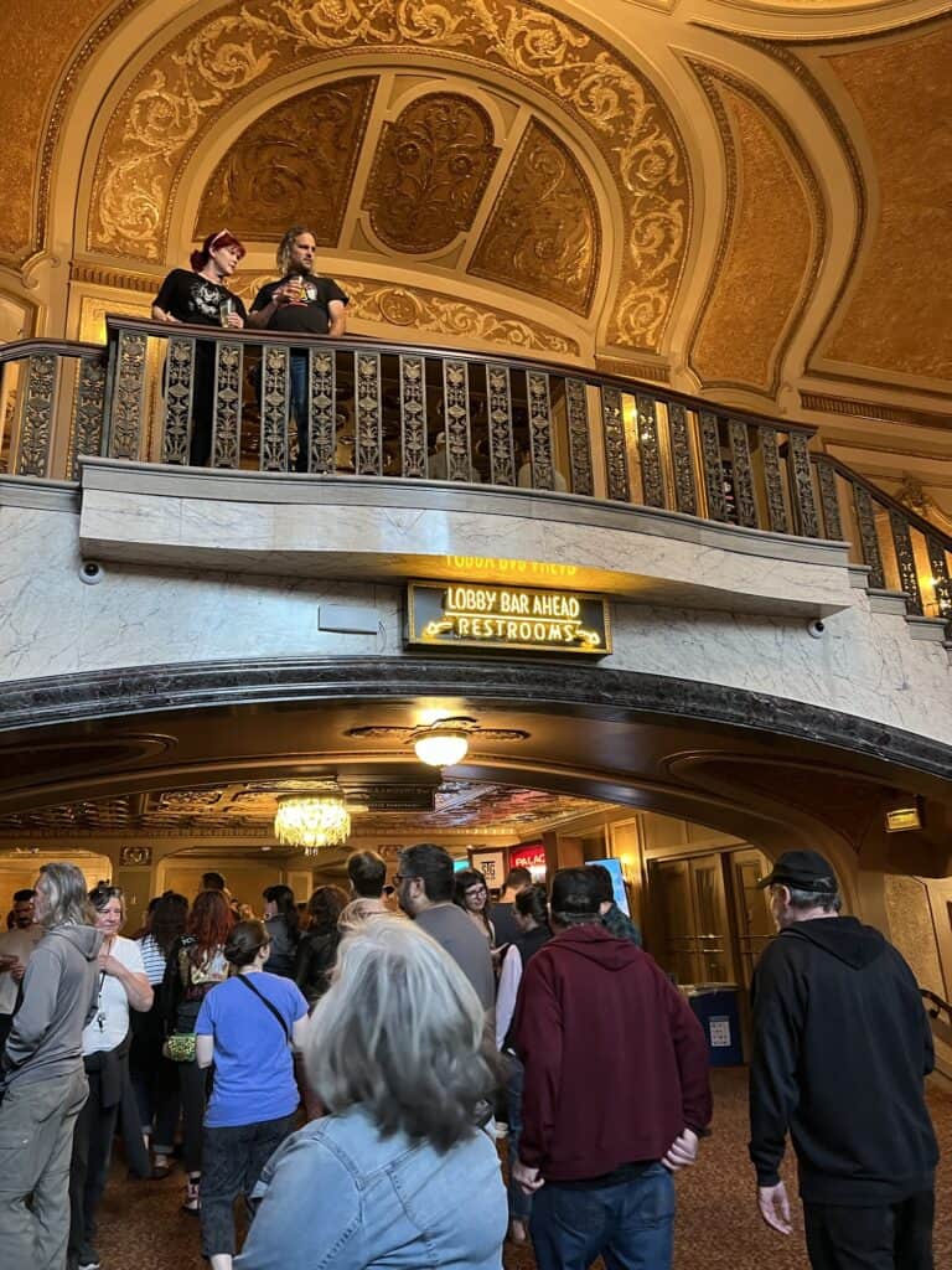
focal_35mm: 26
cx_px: 476
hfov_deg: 53.1
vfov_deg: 67.3
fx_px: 953
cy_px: 635
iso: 500
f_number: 1.5
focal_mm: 5.7
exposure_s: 1/40
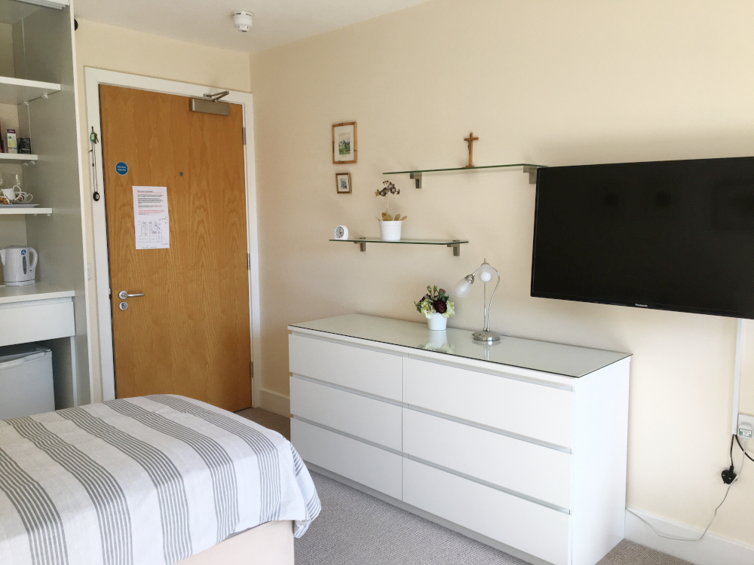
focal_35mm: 29
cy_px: 282
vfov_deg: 48.2
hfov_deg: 61.7
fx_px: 632
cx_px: 377
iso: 40
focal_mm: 4.15
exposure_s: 1/100
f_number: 2.2
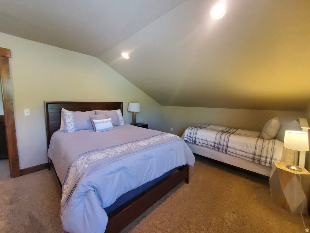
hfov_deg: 106.2
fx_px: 116
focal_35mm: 13
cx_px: 155
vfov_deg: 89.9
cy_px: 116
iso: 640
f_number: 2.2
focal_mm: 1.8
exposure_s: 1/60
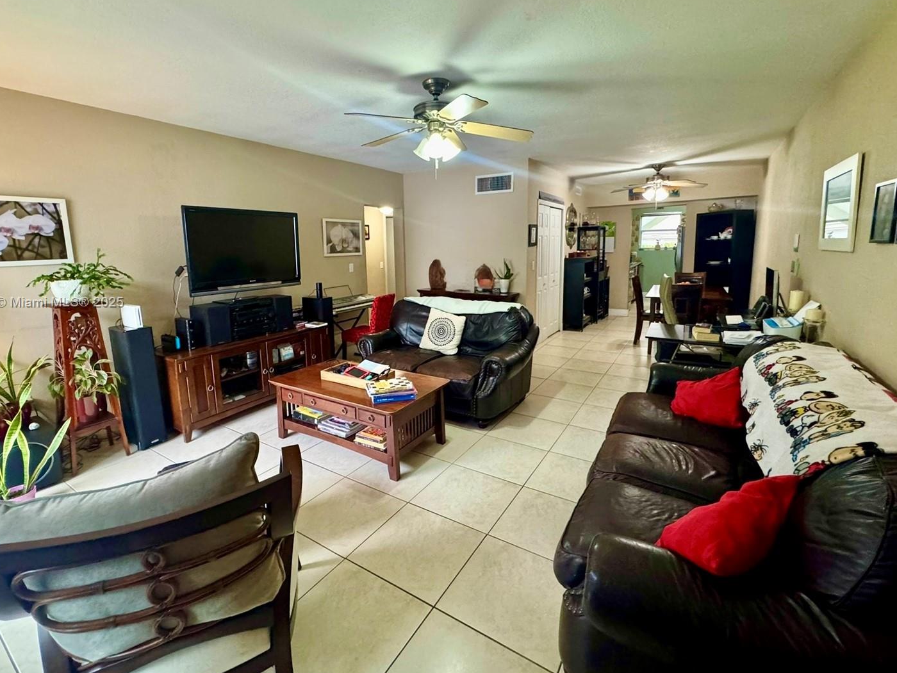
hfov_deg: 94.5
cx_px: 431
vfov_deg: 77.9
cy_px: 303
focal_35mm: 16
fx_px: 415
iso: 640
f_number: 2.2
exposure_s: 1/60
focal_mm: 2.22
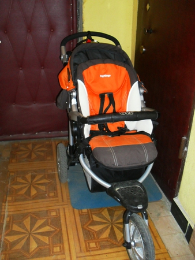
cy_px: 130
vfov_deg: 52.6
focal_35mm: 35
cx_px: 98
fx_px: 263
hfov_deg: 40.7
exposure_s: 1/45
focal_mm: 6.3
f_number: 3.2
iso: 200
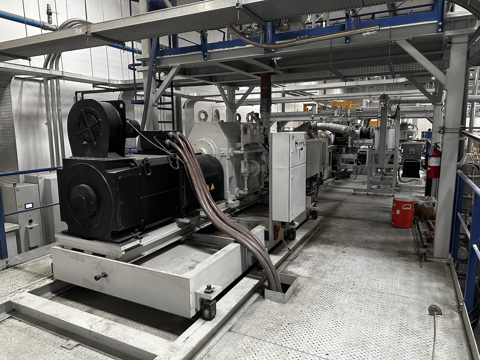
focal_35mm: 24
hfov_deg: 71.6
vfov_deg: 56.8
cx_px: 240
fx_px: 333
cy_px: 180
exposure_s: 1/60
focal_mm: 6.86
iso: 320
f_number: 1.78
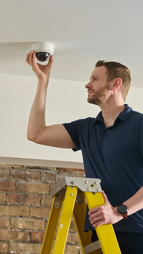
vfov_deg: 18.0
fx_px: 801
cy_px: 128
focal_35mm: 119
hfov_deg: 10.2
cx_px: 76
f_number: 4
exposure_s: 1/80
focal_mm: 75
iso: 1000
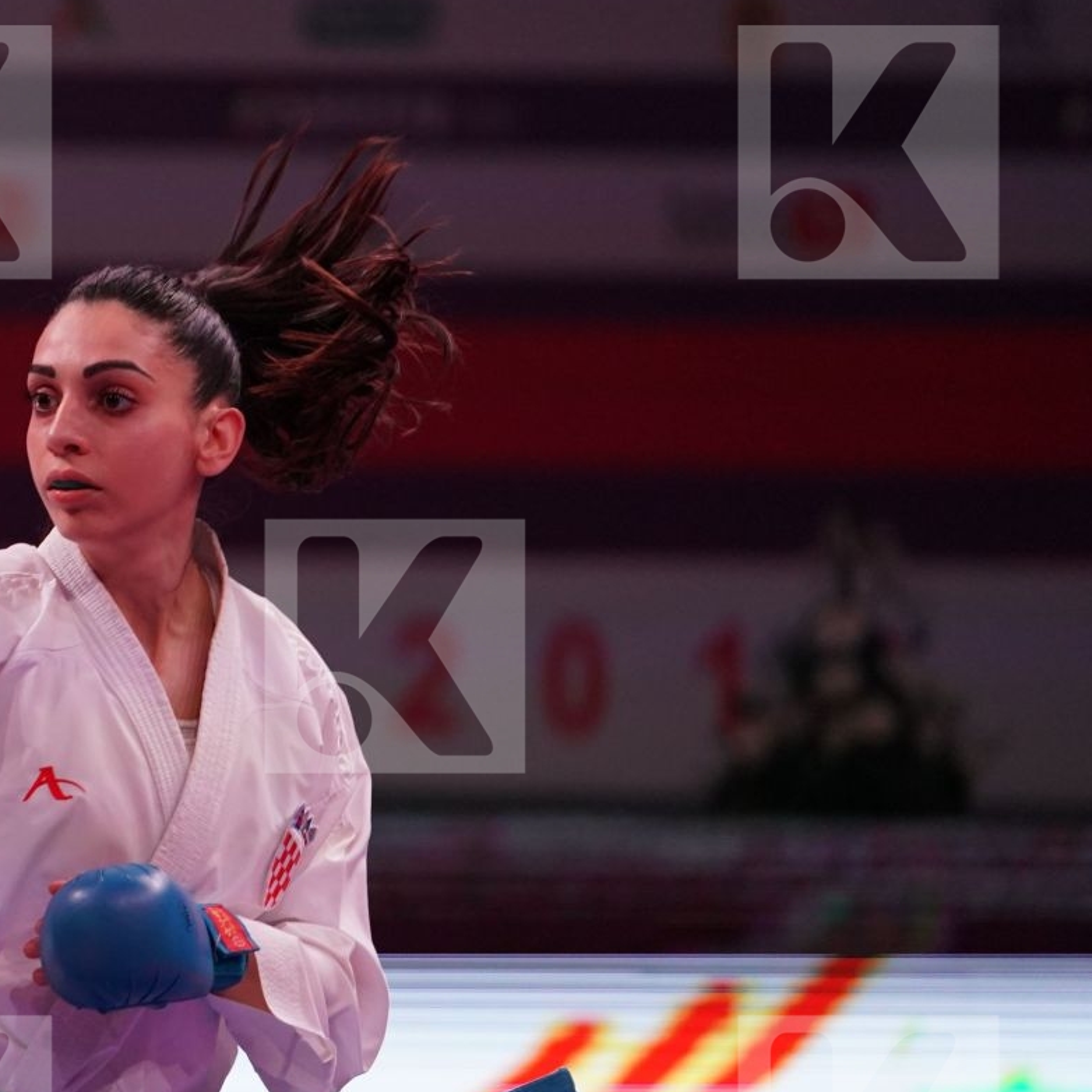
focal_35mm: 391
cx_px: -78
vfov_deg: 4.5
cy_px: 647
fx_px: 13955
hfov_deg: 4.5
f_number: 2.8
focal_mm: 200
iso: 2500
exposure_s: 1/1000
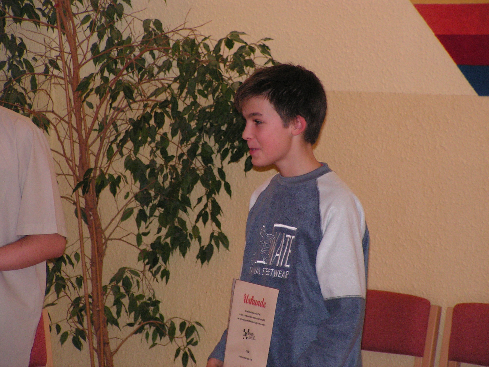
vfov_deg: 8.5
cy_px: 184
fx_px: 2472
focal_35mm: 175
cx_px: 244
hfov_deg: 11.3
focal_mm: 29.3
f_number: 3.4
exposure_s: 1/200
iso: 200
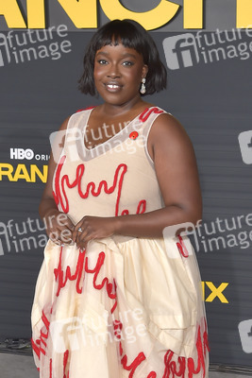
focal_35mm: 48
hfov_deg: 28.1
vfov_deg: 41.1
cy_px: 189
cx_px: 126
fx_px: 504
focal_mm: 48
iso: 320
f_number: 6.3
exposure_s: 1/250
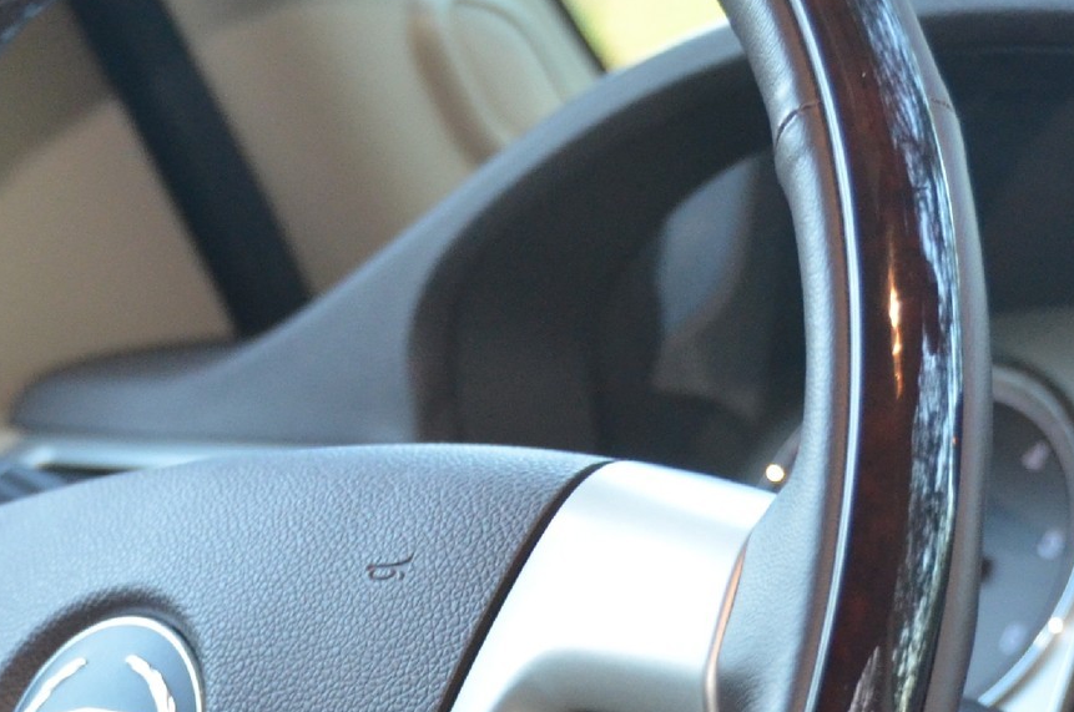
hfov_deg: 13.9
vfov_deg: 9.2
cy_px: 777
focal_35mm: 148
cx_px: 409
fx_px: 4408
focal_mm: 34
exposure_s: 1/60
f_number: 4.2
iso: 1600
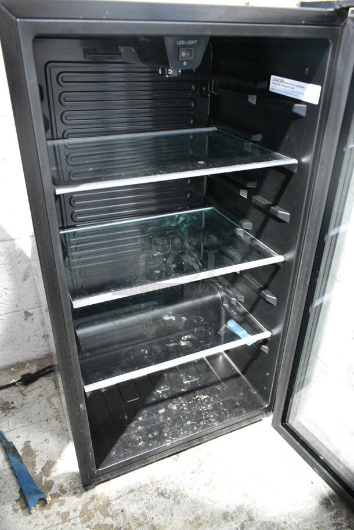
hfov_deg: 48.0
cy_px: 265
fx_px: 398
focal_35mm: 27
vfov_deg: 67.3
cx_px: 177
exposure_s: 1/40
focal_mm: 18
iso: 6400
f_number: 3.5
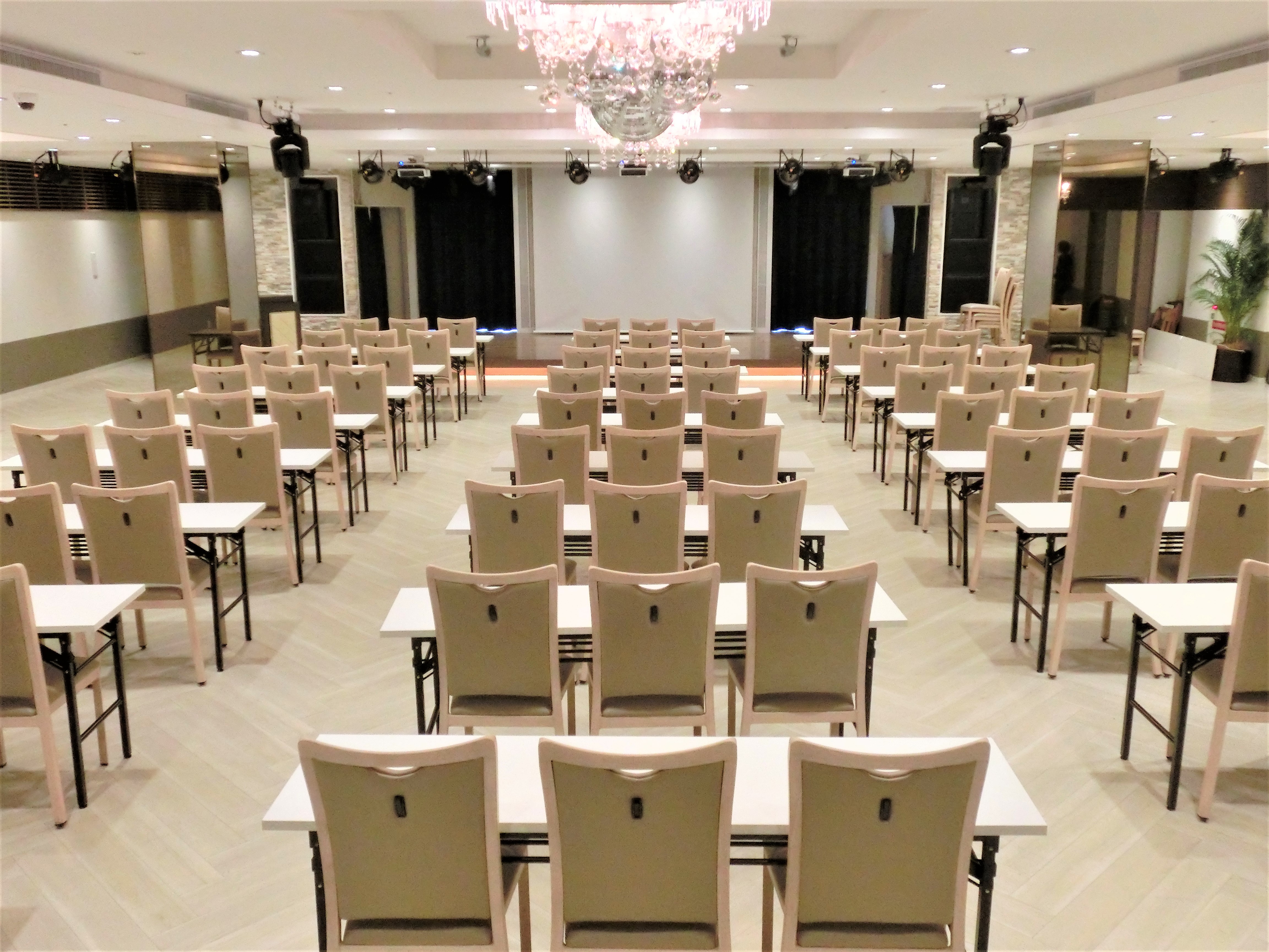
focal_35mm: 30
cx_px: 634
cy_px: 476
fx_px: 1100
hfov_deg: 60.0
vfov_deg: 46.8
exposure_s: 1/80
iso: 800
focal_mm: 5.3
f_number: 3.7
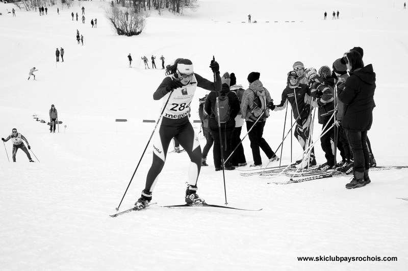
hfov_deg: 16.1
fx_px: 1444
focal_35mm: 128
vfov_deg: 10.7
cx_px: 204
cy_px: 136
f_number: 4.5
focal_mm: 85
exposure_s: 1/1000
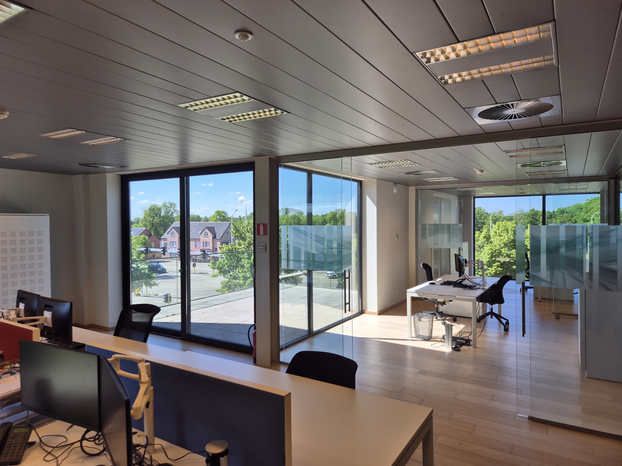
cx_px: 311
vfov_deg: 58.9
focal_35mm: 23
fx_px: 413
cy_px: 233
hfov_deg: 73.9
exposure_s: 1/552
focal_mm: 5.4
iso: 25
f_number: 1.8
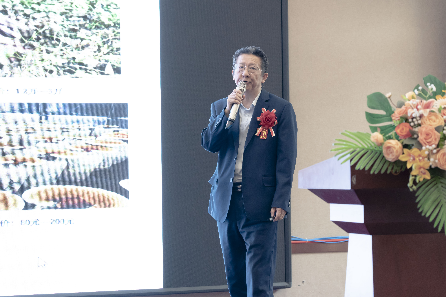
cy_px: 148
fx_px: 1301
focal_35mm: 105
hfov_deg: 19.5
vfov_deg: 13.0
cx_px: 223
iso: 3200
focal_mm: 105
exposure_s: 1/100
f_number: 5
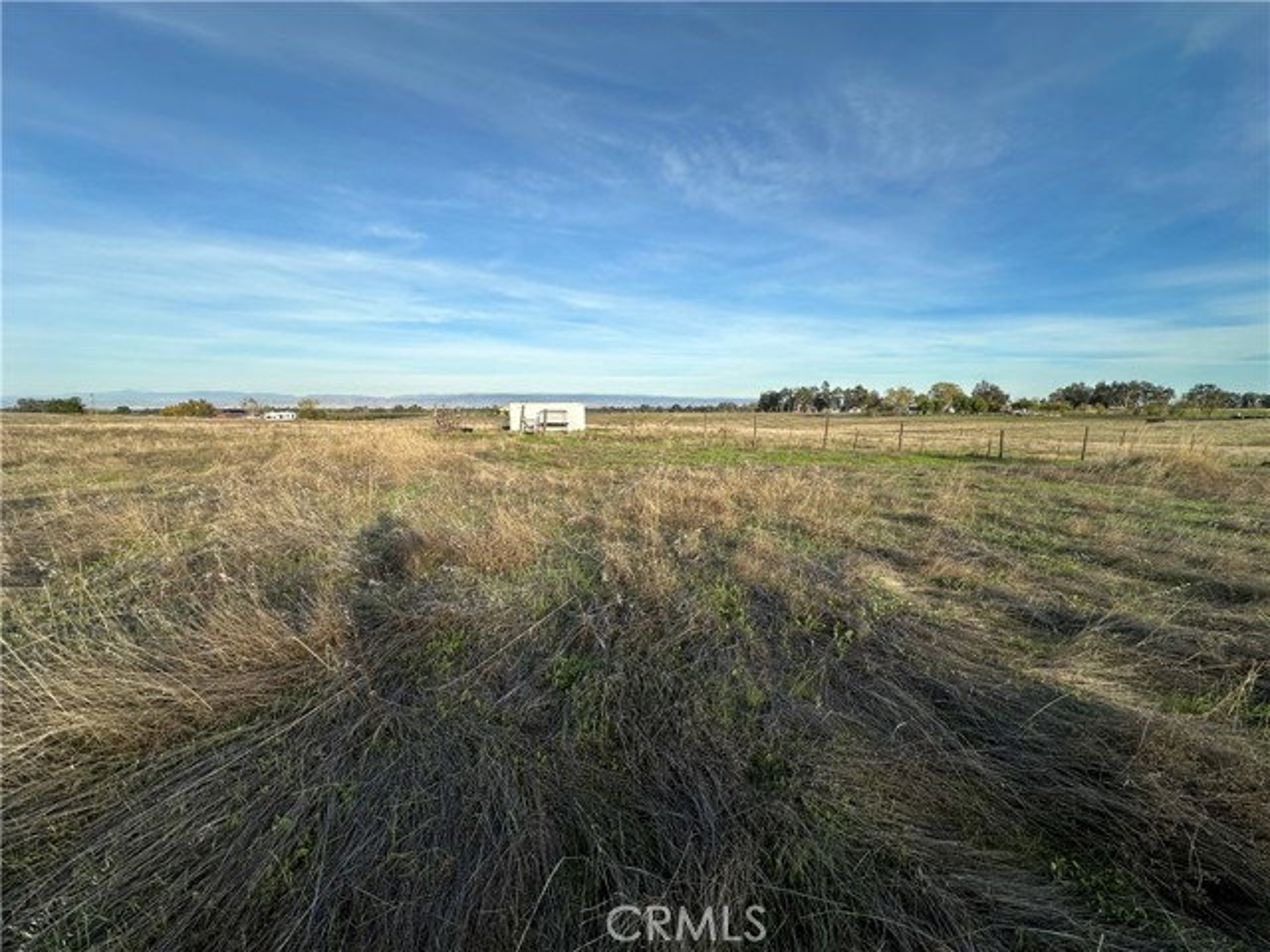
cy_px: 476
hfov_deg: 102.1
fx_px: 514
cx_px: 635
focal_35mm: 14
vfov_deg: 85.7
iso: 50
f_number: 2.2
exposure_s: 1/1261
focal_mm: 2.22
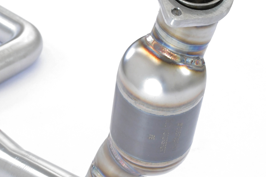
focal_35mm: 126
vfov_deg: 10.9
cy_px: 88
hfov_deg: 16.2
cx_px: 98
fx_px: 931
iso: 2500
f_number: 13
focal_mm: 45
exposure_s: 1/100
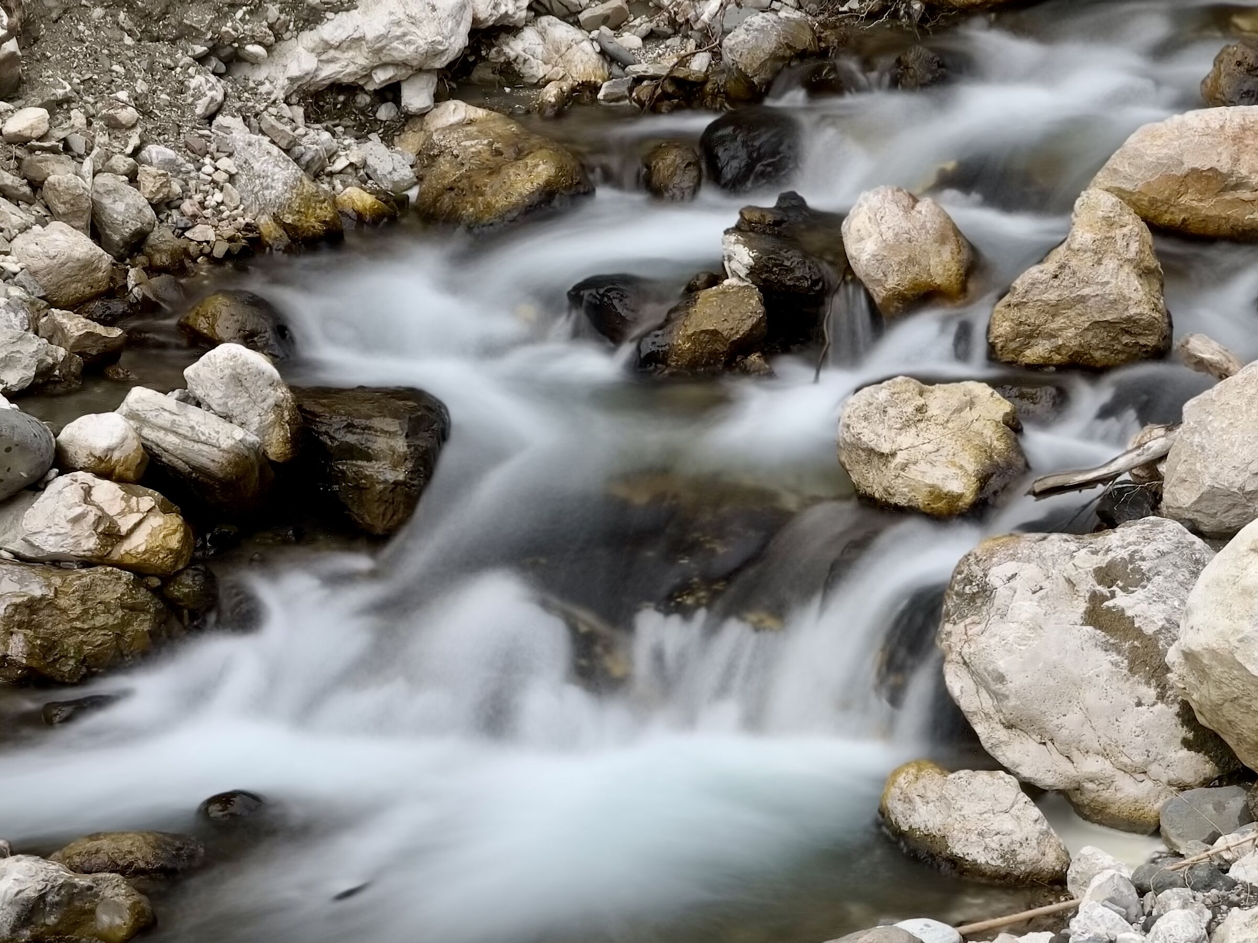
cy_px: 472
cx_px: 629
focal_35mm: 120
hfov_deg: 16.4
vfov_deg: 12.3
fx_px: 4360
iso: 50
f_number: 2.8
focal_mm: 15.66
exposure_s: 1/265
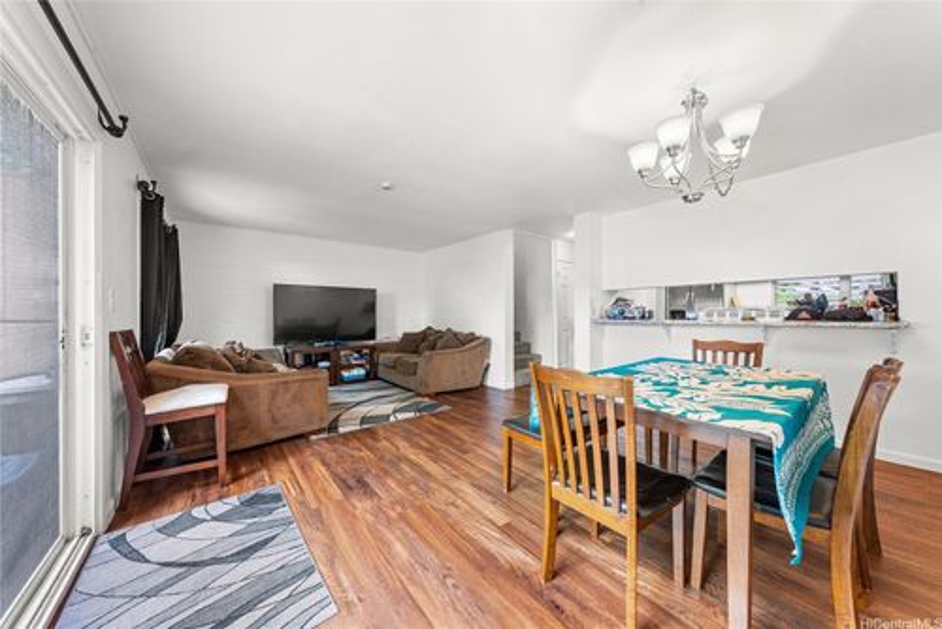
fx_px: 314
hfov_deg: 112.6
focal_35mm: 12
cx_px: 471
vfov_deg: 90.1
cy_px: 314
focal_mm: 12
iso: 400
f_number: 8
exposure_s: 1/2.5
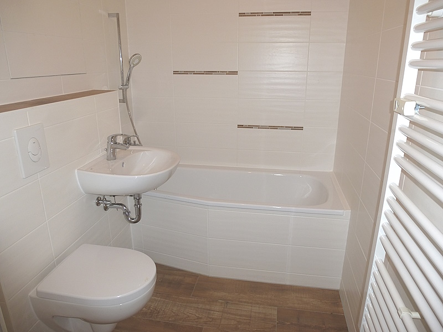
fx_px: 320
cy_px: 166
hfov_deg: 69.4
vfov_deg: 54.9
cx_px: 222
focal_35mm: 25
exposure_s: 1/60
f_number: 3.3
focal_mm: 4.3
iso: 100
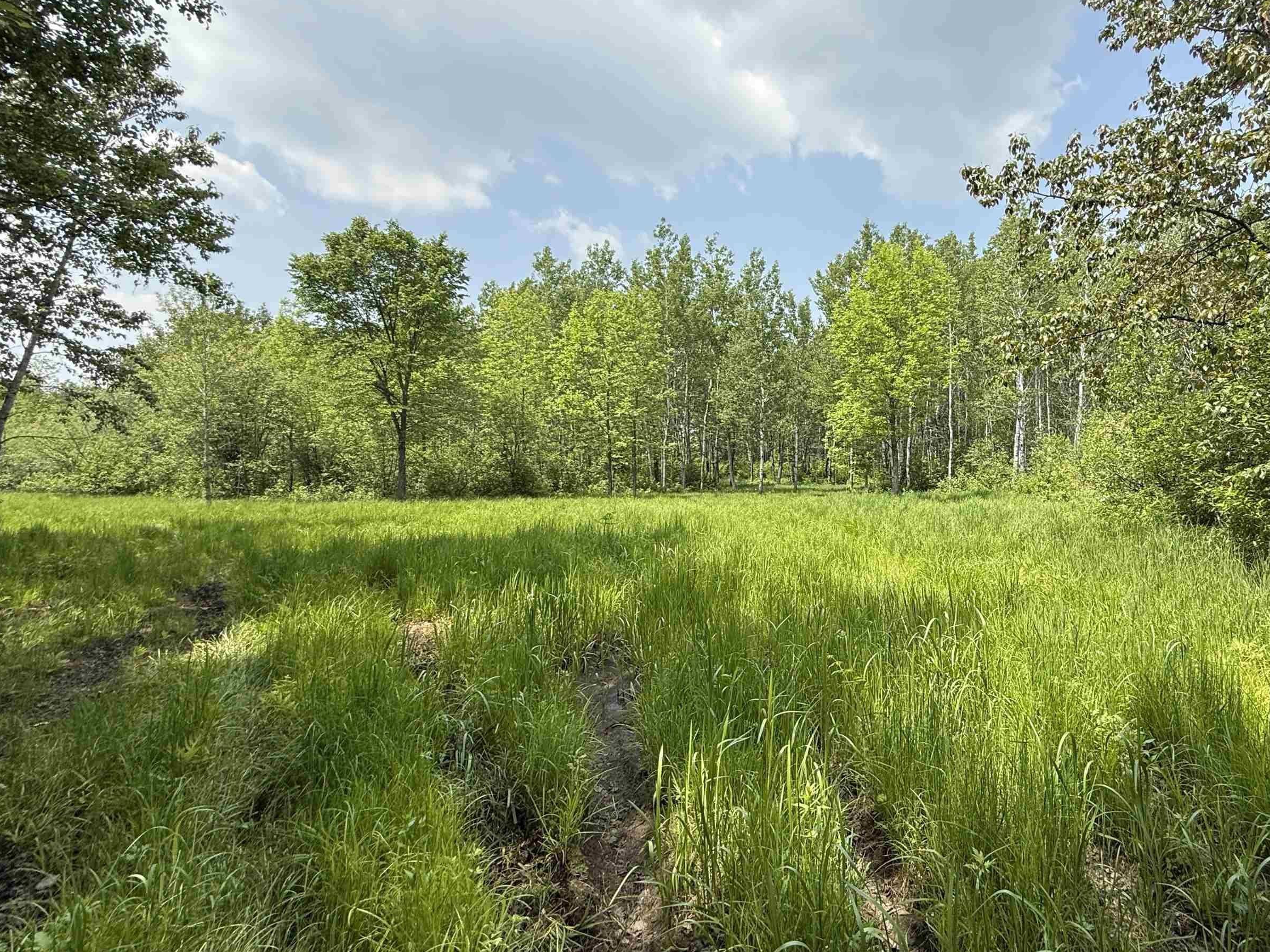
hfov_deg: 85.8
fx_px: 660
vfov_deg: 71.6
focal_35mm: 18
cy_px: 472
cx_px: 806
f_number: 2.2
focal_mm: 2.22
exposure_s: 1/1050
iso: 50
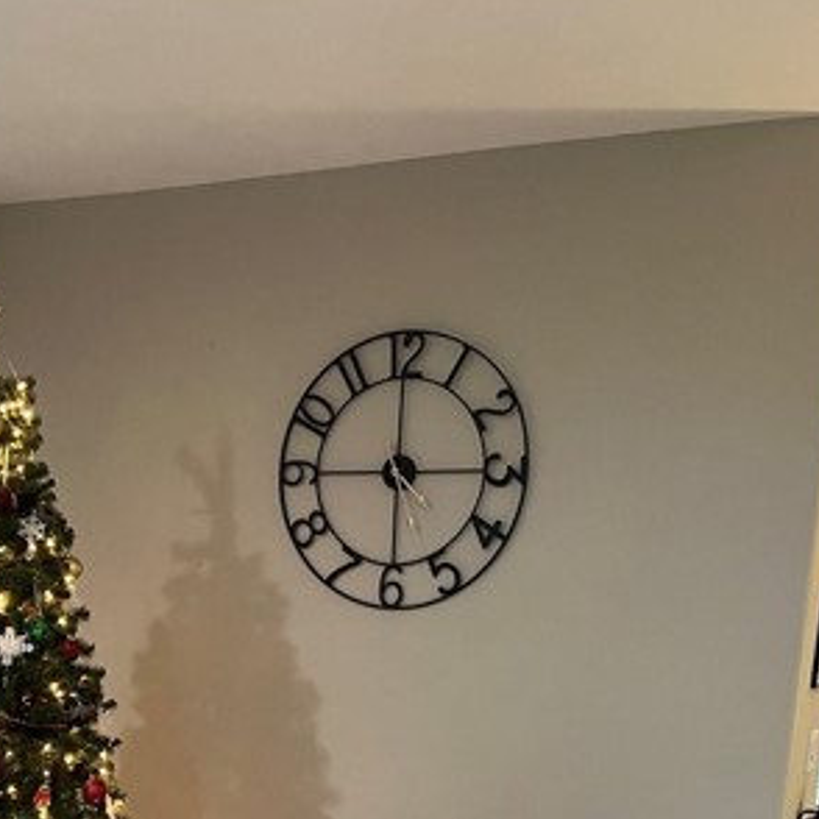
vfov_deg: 30.9
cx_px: 228
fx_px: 1338
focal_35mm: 50
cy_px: 864
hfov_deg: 33.5
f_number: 1.6
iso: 500
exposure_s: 1/60
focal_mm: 5.1
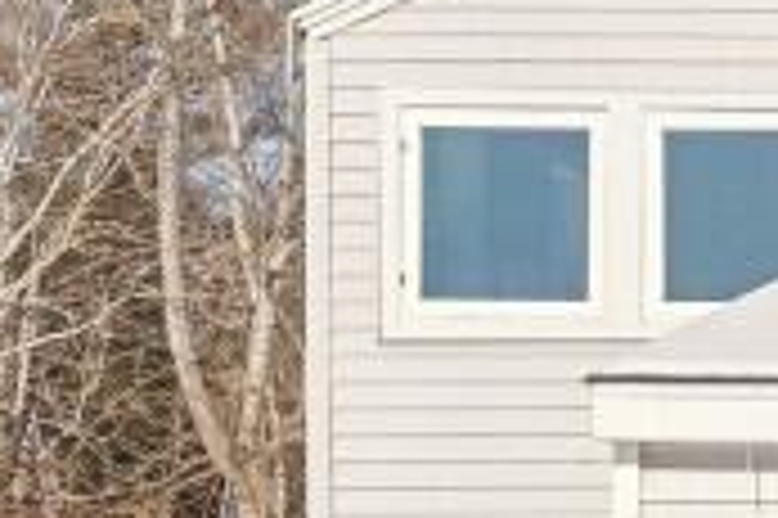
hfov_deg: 11.6
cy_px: -104
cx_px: 1713
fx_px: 3303
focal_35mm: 153
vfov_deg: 8.8
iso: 320
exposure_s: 1/2000
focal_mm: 23
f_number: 7.1
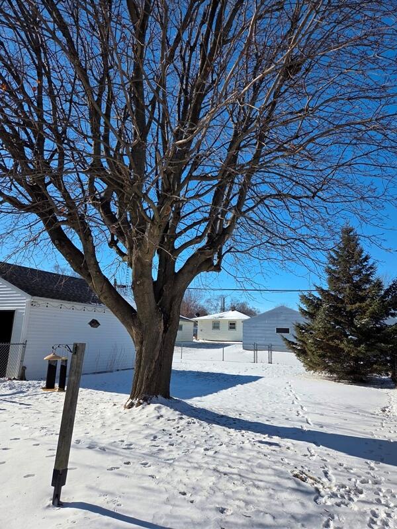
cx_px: 198
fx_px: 352
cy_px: 264
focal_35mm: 23
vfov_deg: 73.9
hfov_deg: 58.9
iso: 80
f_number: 1.8
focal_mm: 5.4
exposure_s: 1/5862
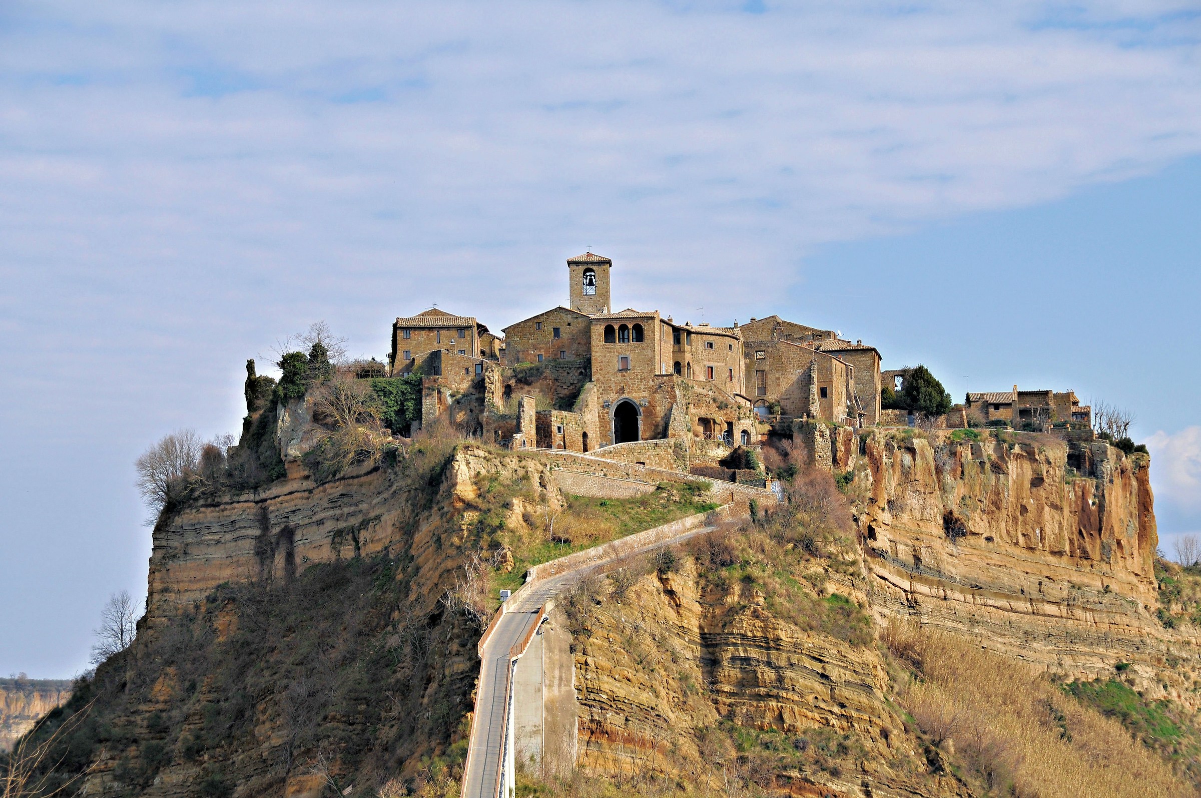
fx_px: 2999
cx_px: 600
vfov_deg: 15.2
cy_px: 399
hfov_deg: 22.6
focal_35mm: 90
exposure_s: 1/250
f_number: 8
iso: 200
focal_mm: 60
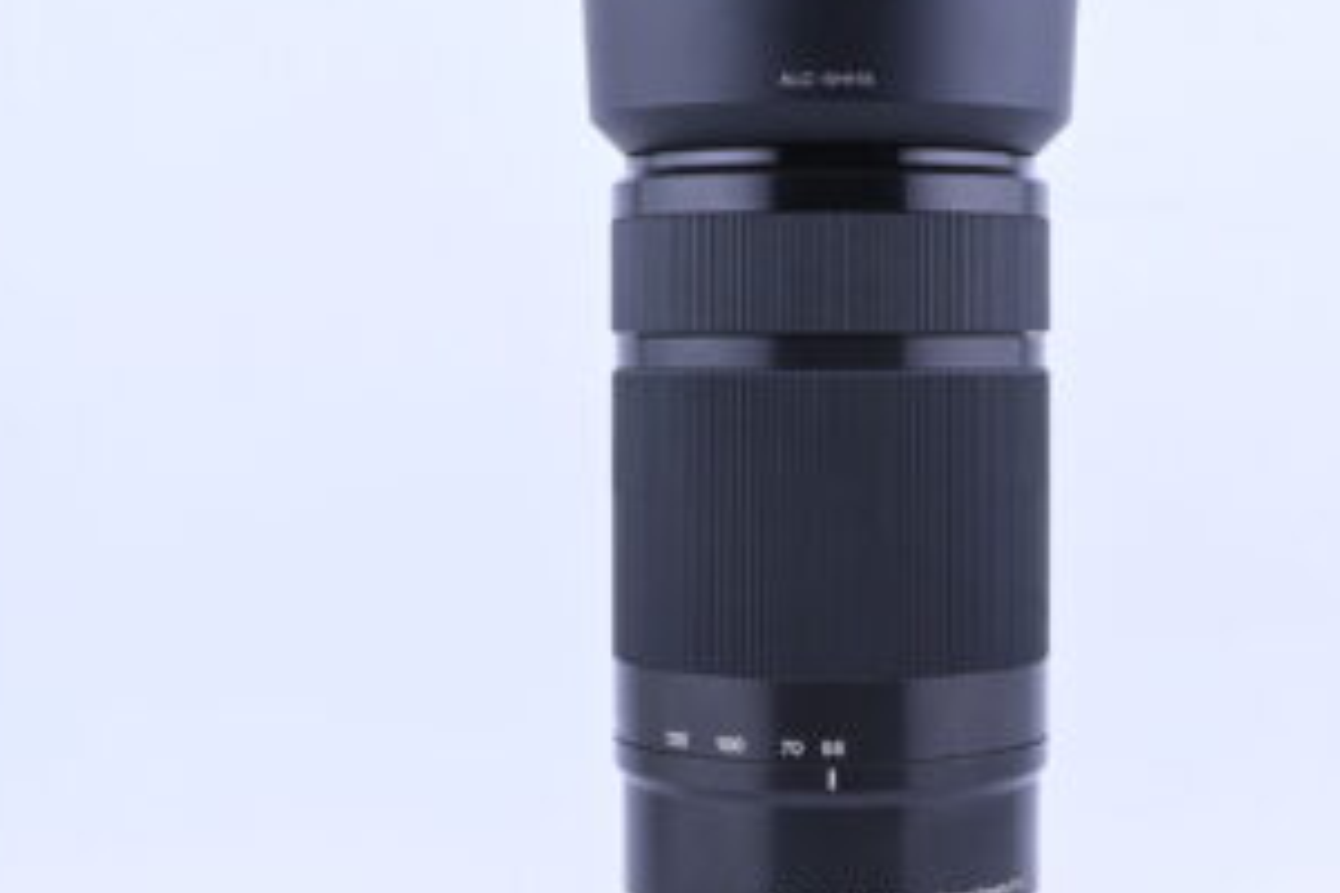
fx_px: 2456
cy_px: 435
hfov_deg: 30.4
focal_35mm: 66
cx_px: 822
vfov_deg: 20.6
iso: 640
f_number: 11
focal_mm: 31
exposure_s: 1/160
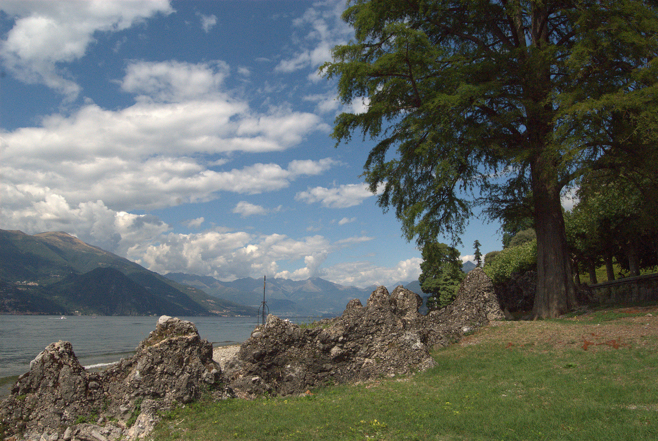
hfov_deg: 67.3
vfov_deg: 48.1
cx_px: 329
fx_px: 494
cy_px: 220
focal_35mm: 27
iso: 800
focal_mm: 18
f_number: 11
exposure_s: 1/1000
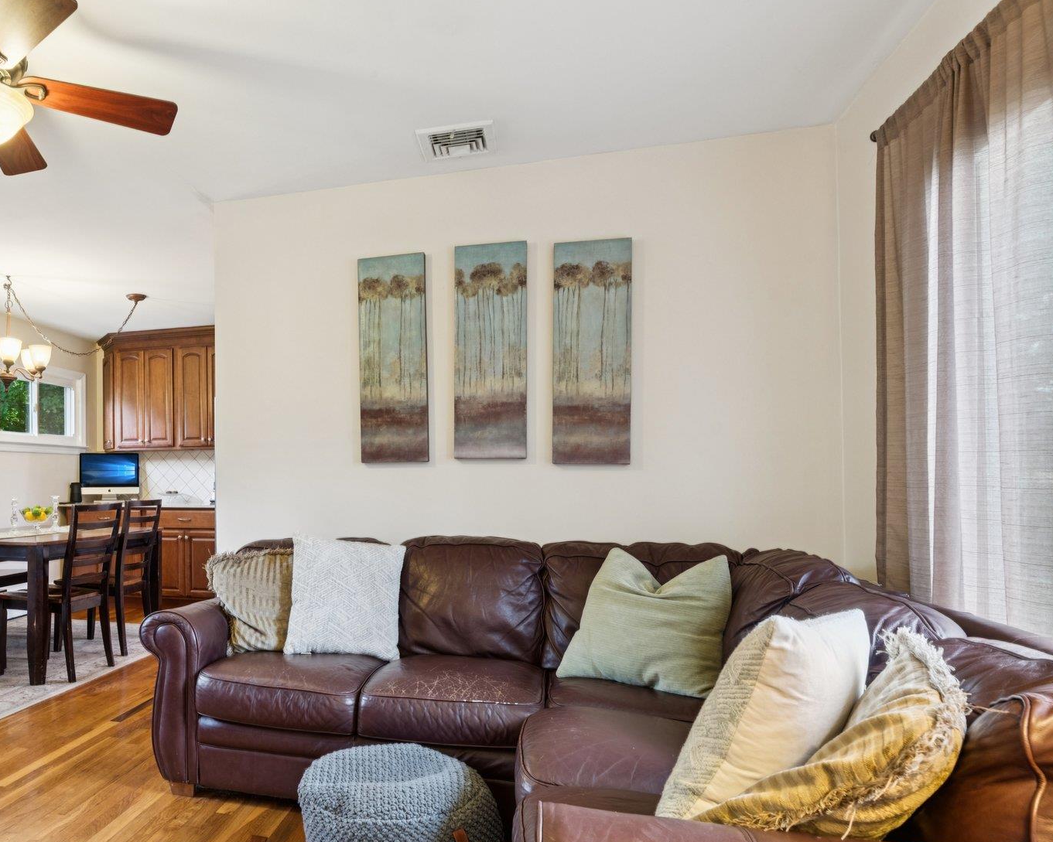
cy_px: 497
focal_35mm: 24
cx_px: 296
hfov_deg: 66.9
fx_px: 748
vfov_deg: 58.4
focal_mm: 17
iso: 320
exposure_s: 1/2.5
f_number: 9
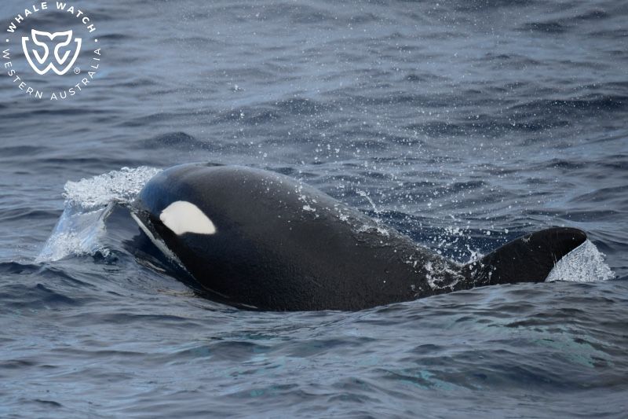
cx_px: 314
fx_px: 8371
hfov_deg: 4.3
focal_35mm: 480
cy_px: 210
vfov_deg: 2.9
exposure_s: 1/8000
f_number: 6.3
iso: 1250
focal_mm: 480
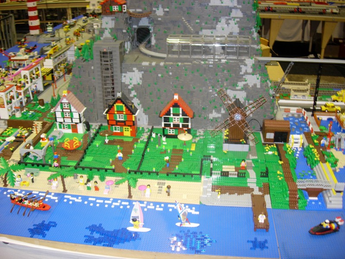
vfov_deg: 37.7
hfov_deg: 49.0
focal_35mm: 38
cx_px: 172
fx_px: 379
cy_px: 130
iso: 79
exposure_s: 1/9.5
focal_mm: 7.8
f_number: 2.8
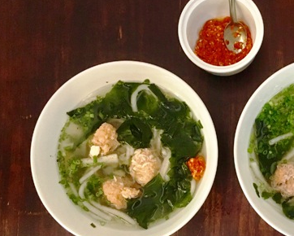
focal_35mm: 50
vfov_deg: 30.1
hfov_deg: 35.7
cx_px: 249
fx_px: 435
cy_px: 154
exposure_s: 1/25
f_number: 2.2
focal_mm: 4.15
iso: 200
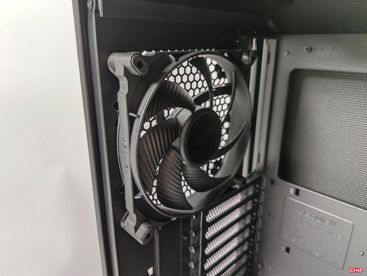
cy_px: 138
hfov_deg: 71.6
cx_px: 184
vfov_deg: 56.8
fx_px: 254
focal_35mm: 24
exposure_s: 1/17
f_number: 1.85
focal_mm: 6.78
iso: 880
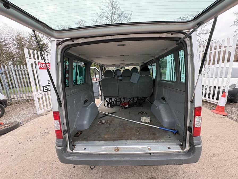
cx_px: 119
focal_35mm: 14
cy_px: 90
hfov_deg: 102.1
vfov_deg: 85.7
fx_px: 96
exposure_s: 1/117
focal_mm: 2.22
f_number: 2.2
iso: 125
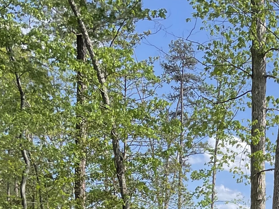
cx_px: 403
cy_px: 382
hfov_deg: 17.0
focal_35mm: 106
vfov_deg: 12.7
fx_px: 854
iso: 32
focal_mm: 4.2
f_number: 1.6
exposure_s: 1/2817
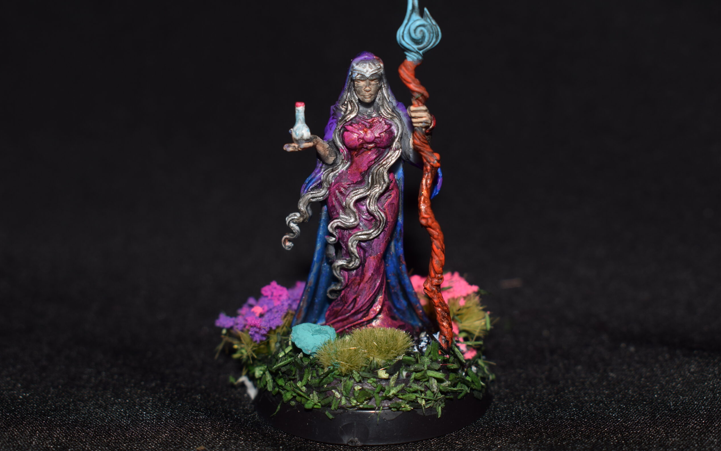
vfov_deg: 20.0
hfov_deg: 31.5
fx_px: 1277
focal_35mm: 65
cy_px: 209
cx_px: 362
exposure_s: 1/60
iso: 100
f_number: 8
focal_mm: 42
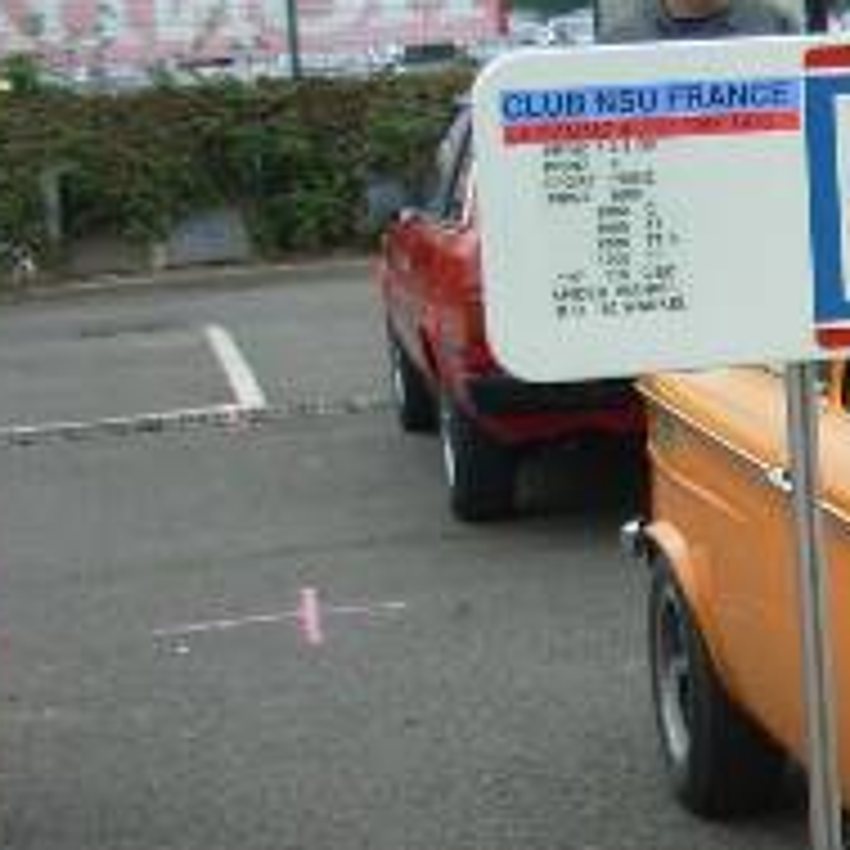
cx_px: 1304
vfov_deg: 15.1
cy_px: 774
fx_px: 3167
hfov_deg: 14.2
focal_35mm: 114
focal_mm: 6.3
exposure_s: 1/332
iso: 50
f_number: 2.9
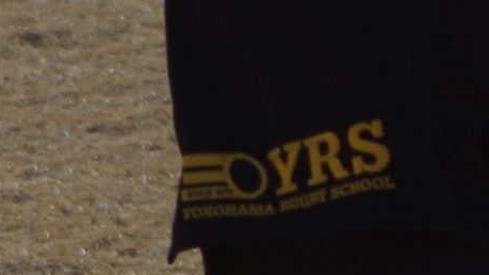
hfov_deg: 3.3
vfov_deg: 1.9
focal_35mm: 647
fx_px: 8388
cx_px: -601
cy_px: -802
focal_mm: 55
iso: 200
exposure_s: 1/1000
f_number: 5.6
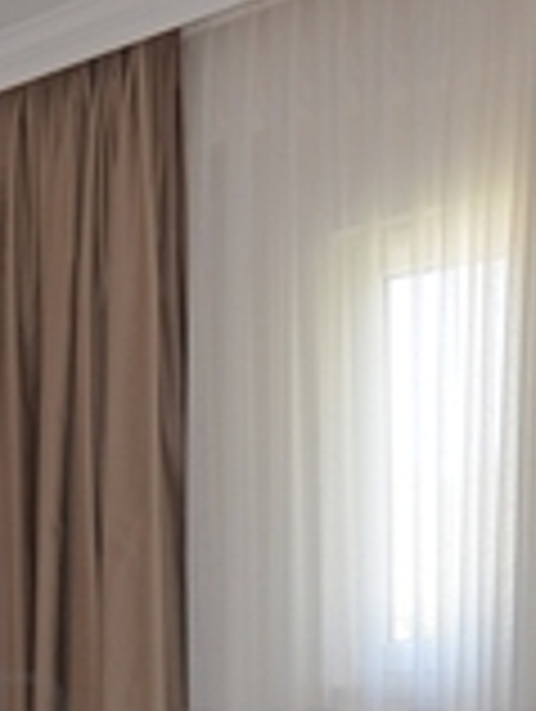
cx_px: 164
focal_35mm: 66
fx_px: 1359
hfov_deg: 22.2
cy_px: 711
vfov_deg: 27.6
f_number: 5
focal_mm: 10
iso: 200
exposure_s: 1/60
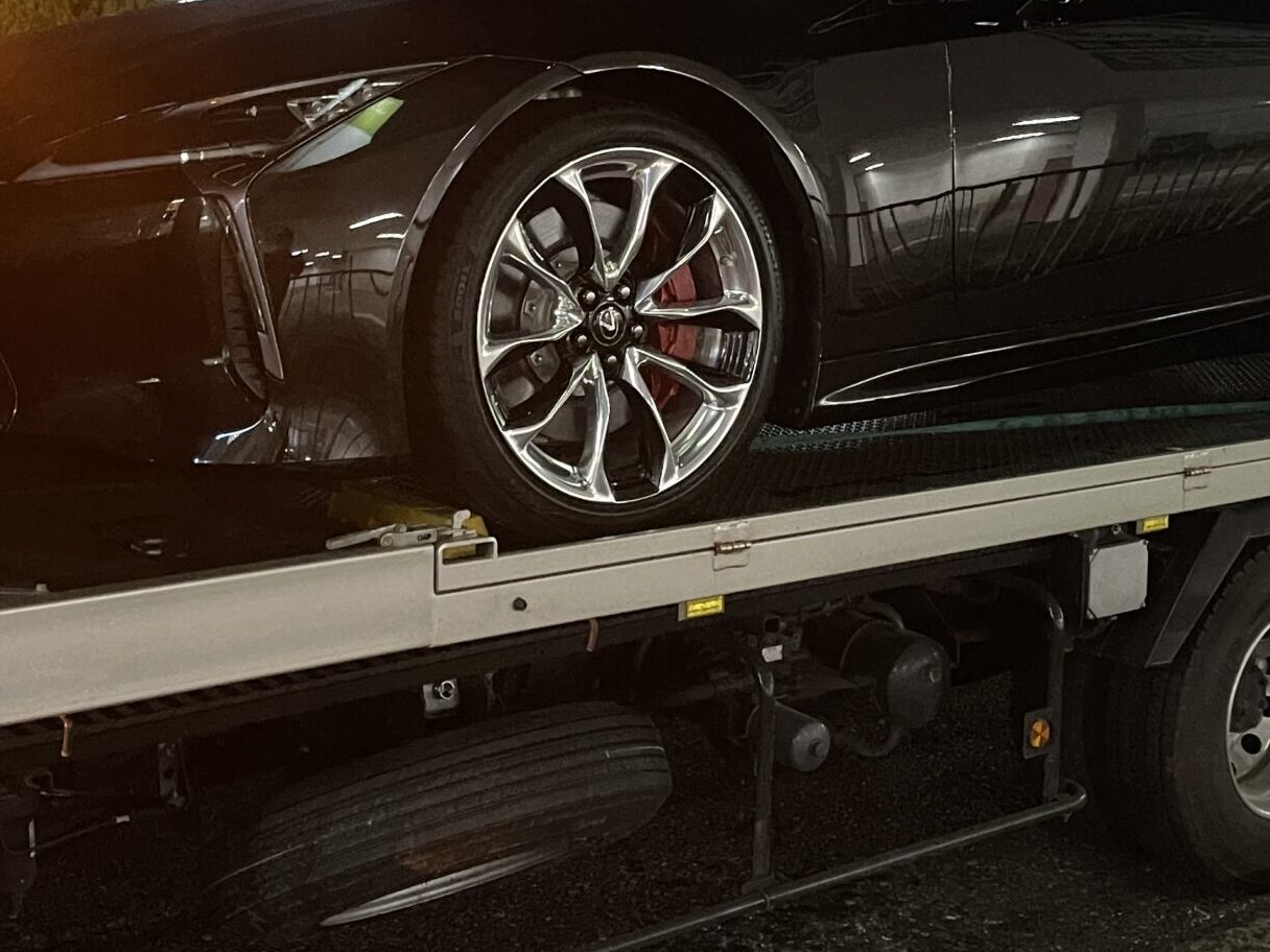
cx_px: 758
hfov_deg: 41.9
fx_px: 1651
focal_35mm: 45
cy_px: 383
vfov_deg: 32.1
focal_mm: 5.1
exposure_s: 1/17
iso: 1250
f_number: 1.6
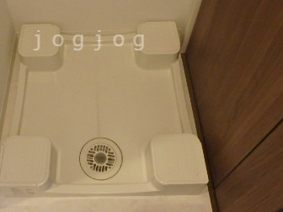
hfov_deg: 46.0
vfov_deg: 34.8
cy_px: 40
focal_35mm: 40
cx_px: 91
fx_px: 327
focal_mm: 3.7
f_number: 3.5
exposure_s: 1/30
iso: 800
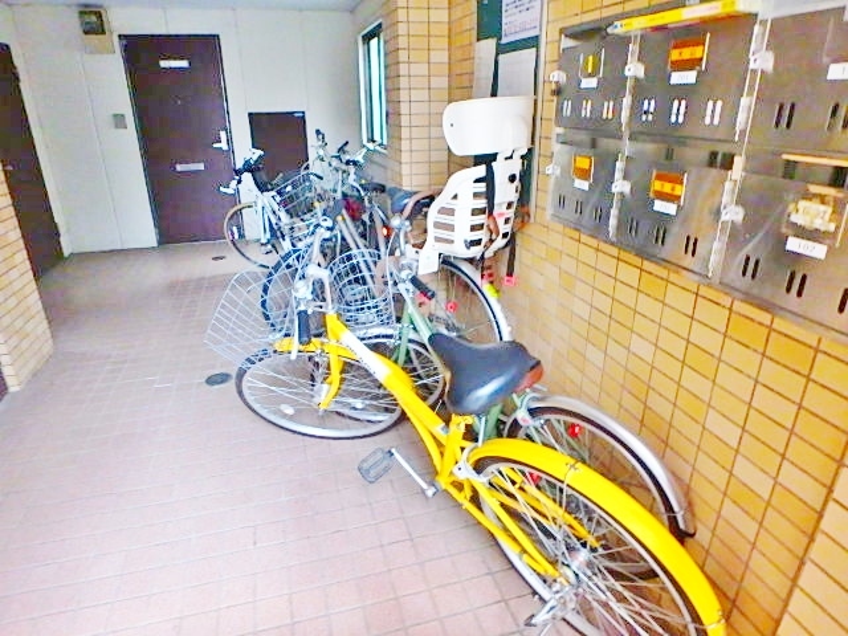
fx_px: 514
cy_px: 318
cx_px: 424
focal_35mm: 21
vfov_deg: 63.4
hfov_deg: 79.0
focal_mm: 3.7
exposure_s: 1/20
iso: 800
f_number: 3.5
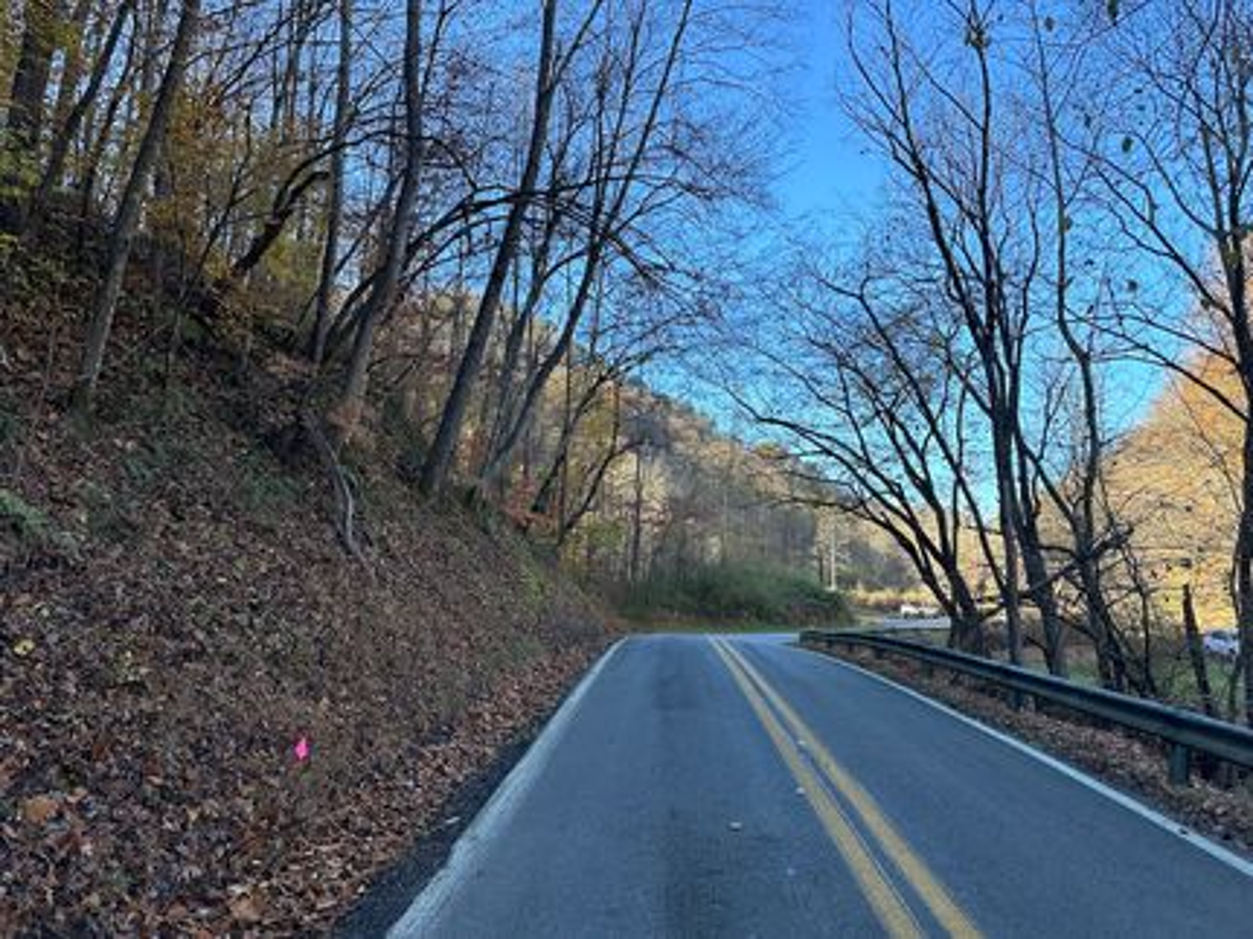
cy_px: 470
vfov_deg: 56.8
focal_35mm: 24
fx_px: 868
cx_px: 626
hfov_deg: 71.6
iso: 80
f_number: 1.78
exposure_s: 1/615
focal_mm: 6.86
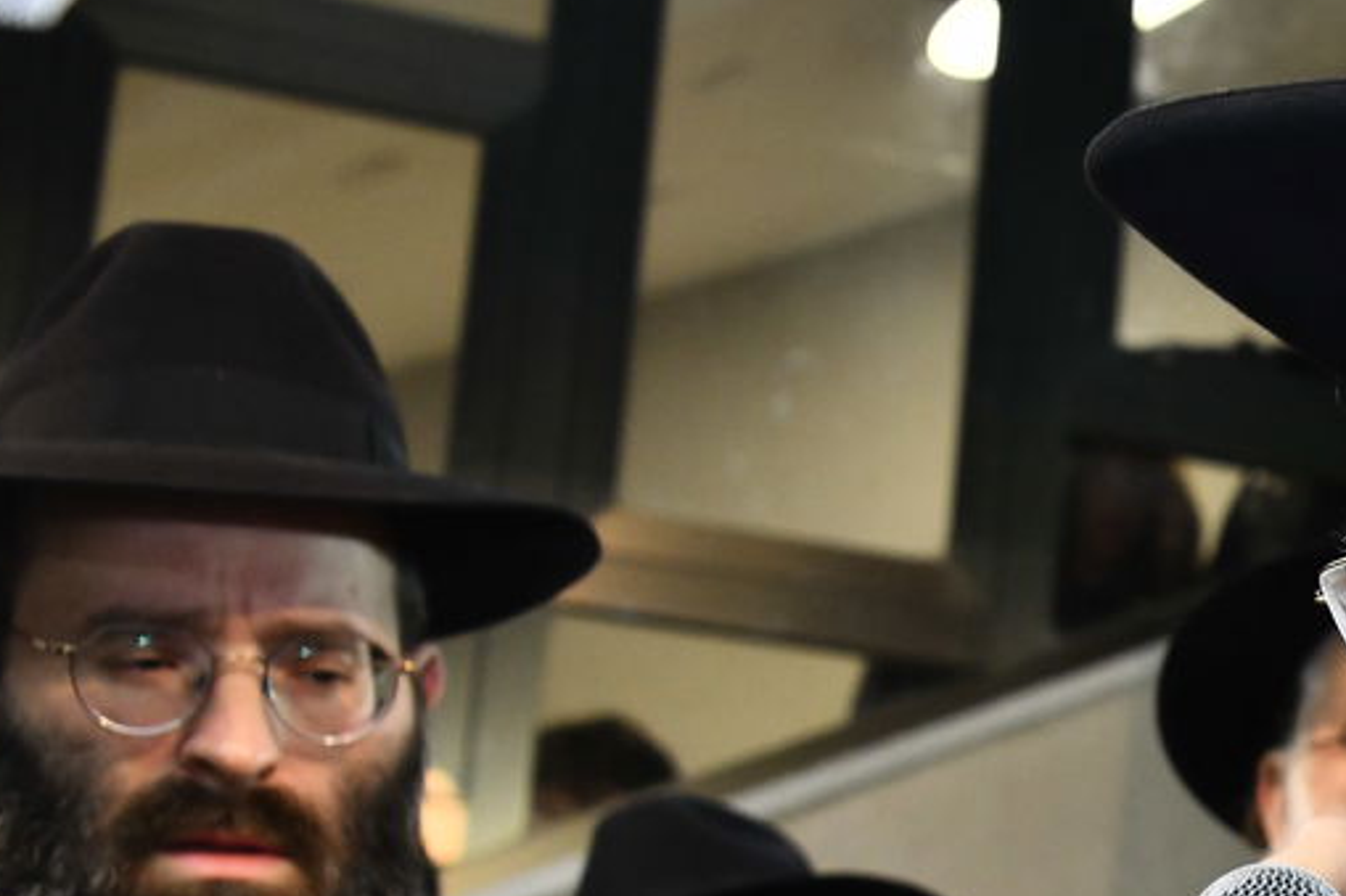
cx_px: 1727
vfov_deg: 12.3
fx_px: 4111
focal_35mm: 110
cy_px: 874
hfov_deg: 17.5
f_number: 5.6
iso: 1000
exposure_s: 1/125
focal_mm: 40
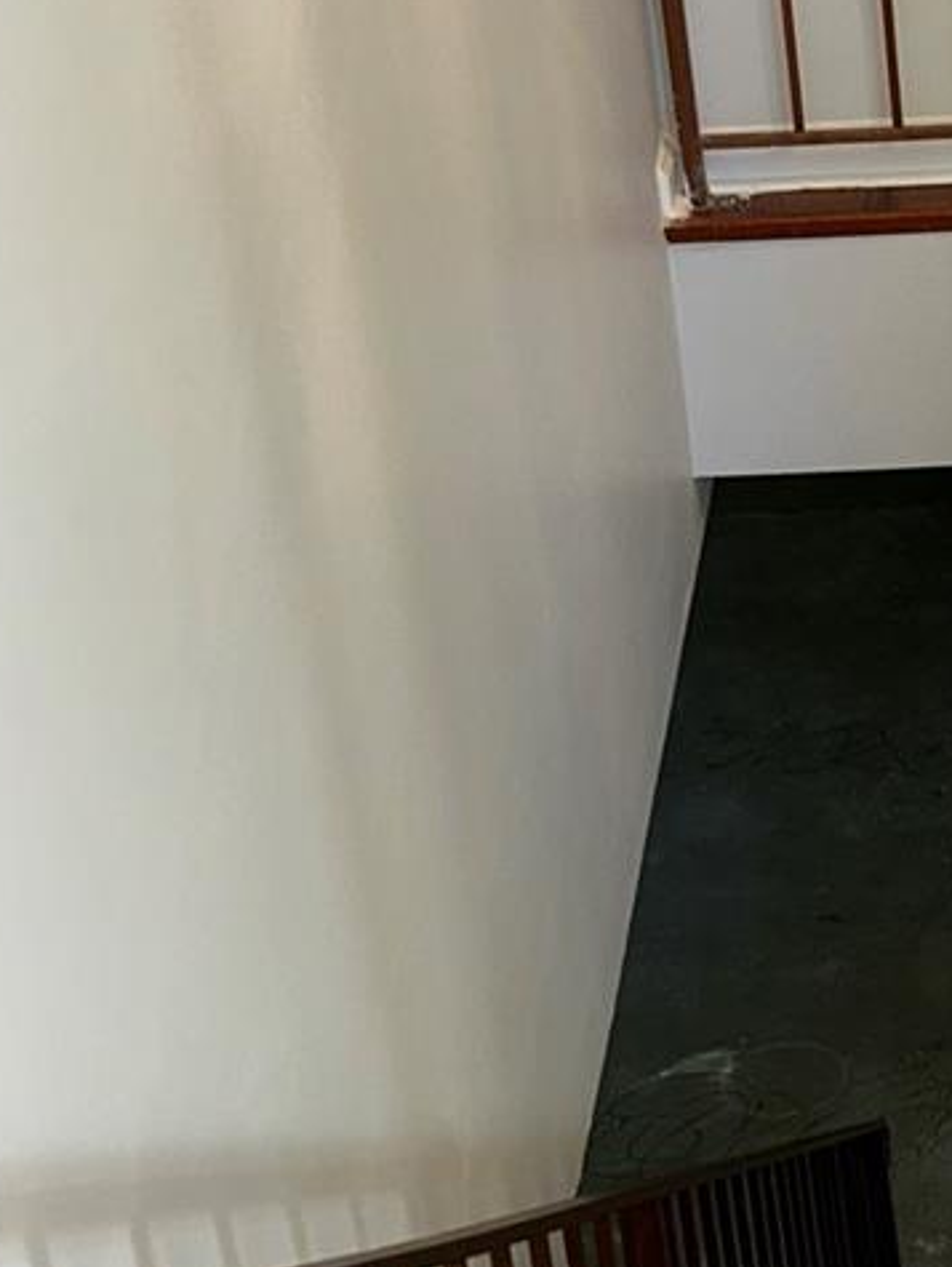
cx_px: 1155
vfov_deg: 23.3
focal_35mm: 84
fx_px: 3076
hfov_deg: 16.8
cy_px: 667
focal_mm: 5.7
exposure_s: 1/19
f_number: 1.5
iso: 64
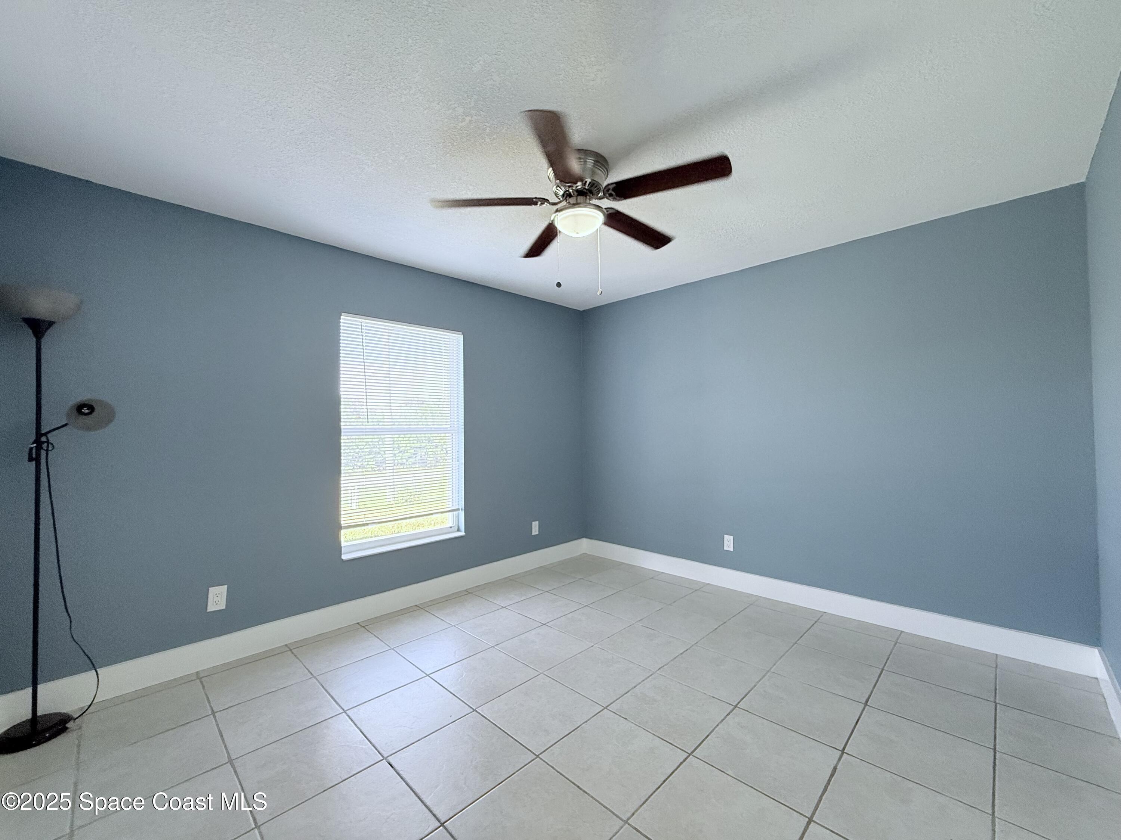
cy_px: 420
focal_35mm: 14
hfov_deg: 102.1
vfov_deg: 85.7
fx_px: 453
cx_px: 560
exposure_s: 1/99
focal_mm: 2.22
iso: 200
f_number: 2.2
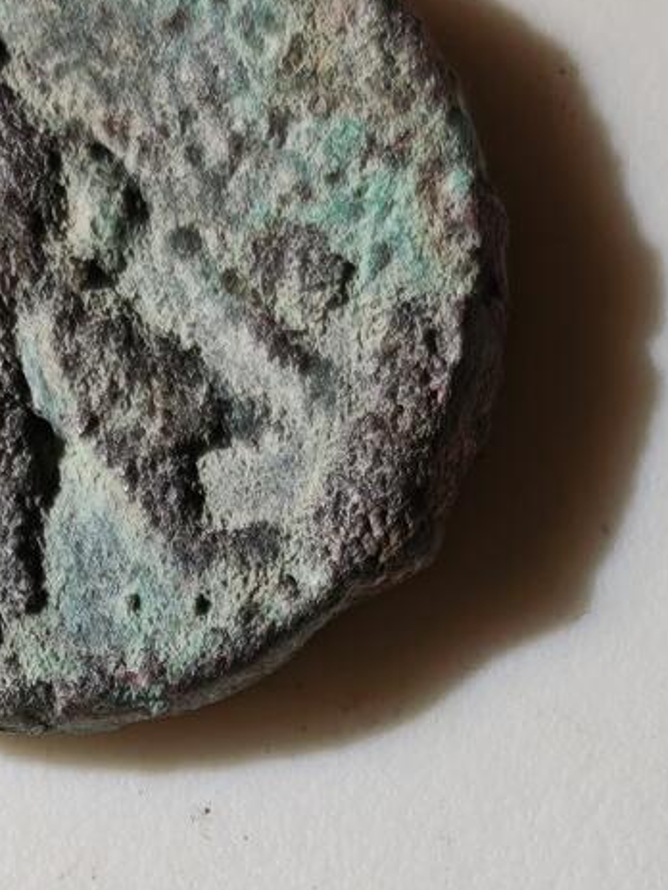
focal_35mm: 194
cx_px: 52
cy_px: 1498
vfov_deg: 9.8
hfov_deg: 7.6
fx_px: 4992
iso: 50
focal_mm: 5.85
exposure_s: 1/289
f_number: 1.63
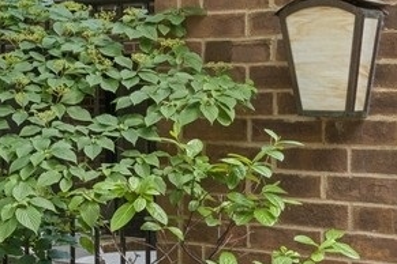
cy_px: -325
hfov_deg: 22.8
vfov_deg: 12.8
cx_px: 71
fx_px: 970
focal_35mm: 88
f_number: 8
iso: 320
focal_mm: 16
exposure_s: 1/80
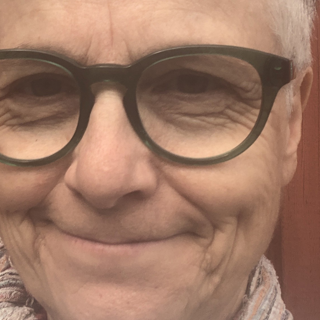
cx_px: 149
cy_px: 135
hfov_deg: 22.5
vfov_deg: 22.5
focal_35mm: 77
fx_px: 805
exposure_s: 1/137
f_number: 2.2
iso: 20
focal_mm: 2.87
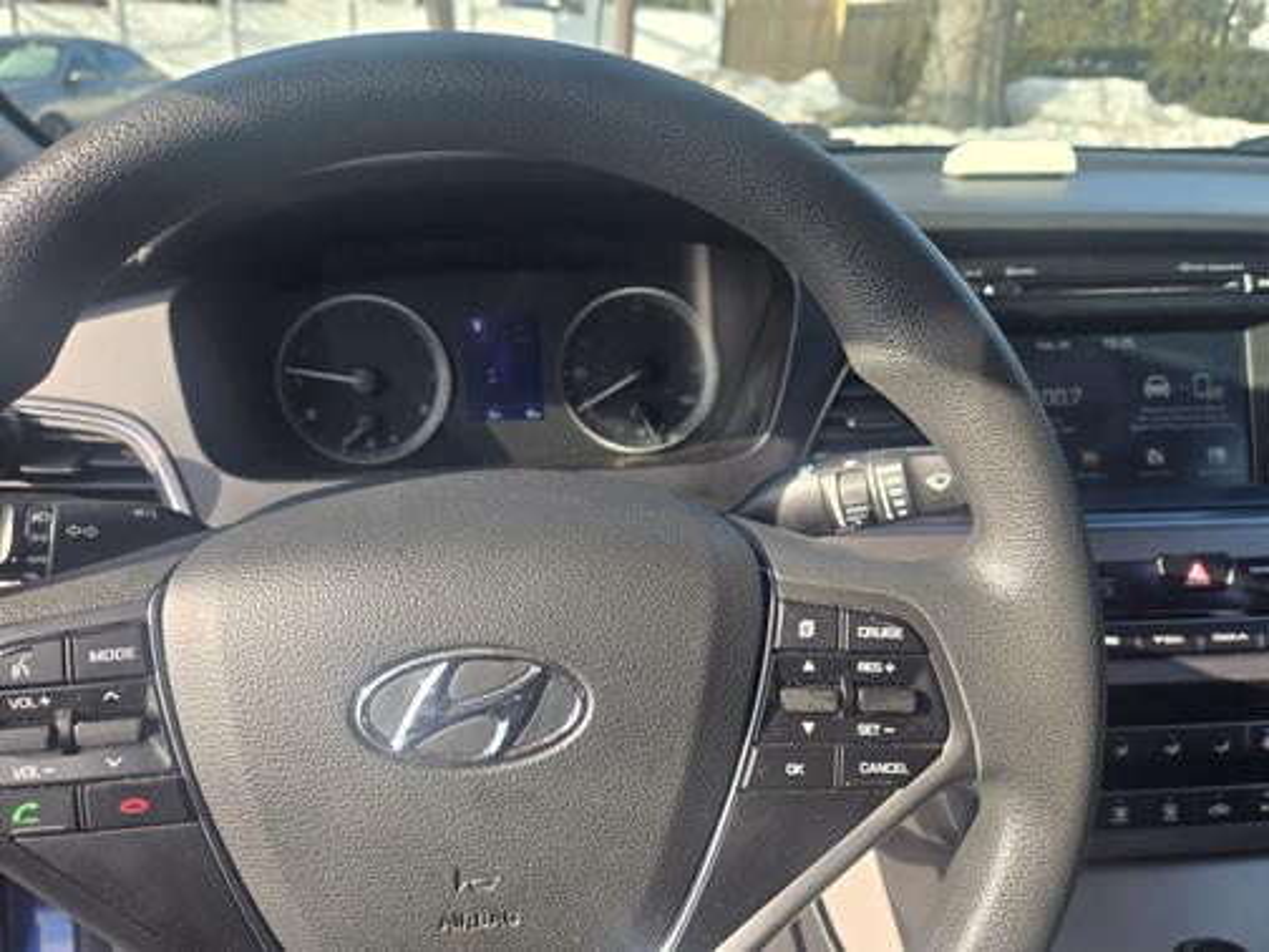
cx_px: 634
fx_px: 843
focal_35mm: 23
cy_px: 476
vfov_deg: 58.9
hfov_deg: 73.9
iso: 25
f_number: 1.8
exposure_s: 1/423
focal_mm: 5.4
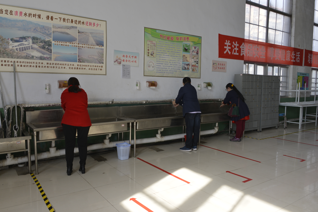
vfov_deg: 46.4
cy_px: 106
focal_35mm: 28
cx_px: 159
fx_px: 247
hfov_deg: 65.5
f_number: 8
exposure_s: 1/100
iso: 400
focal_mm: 28
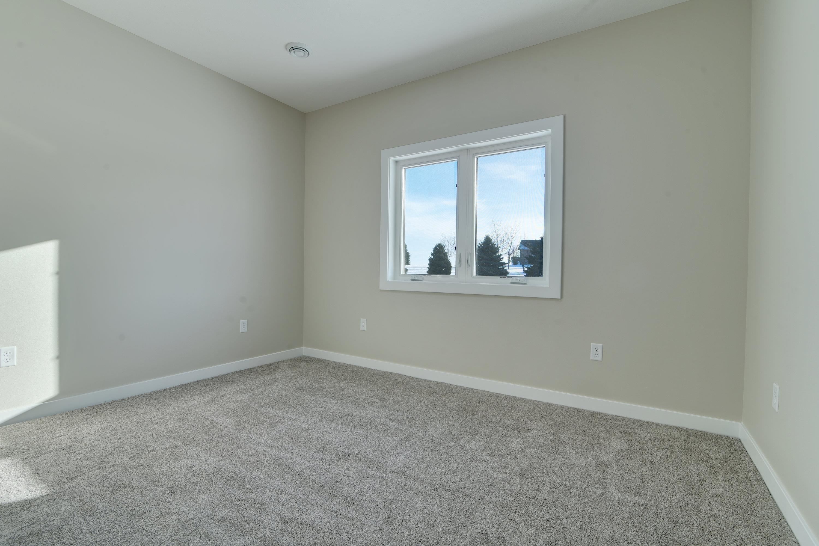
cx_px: 410
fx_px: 364
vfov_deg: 73.7
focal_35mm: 16
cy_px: 273
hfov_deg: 96.7
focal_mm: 16
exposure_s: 1/50
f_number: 8
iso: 100
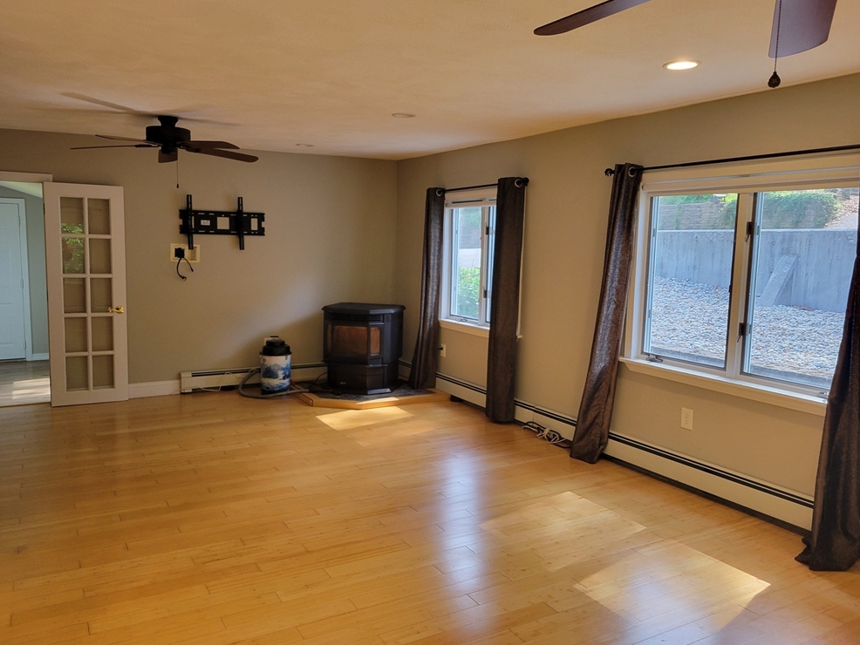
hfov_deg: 65.3
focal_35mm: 27
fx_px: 671
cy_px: 315
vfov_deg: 51.4
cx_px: 419
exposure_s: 1/120
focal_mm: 5.4
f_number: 1.8
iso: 200
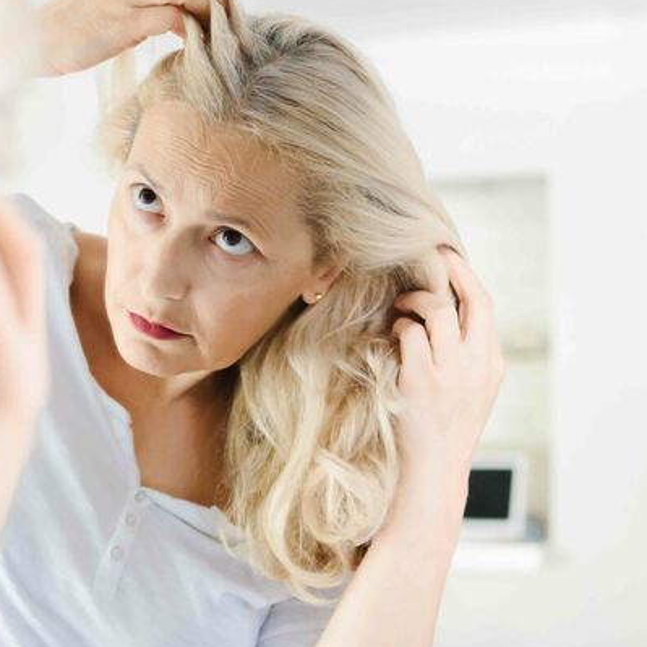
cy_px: 342
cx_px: 83
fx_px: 1815
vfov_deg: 20.2
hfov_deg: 19.9
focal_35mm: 86
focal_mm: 35
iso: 500
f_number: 2.2
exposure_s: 1/160
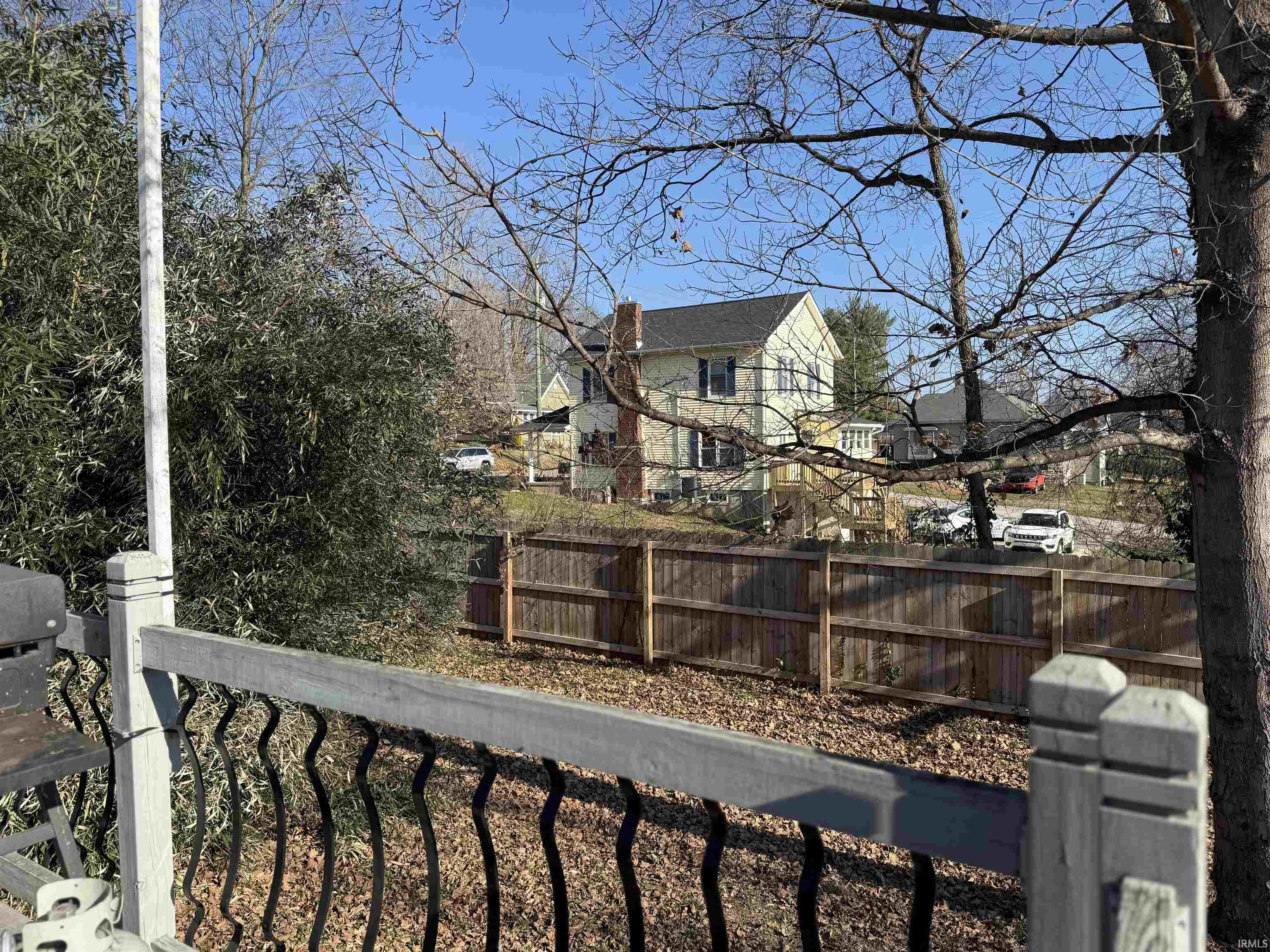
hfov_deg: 71.6
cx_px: 635
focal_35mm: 24
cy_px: 476
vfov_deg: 56.8
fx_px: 881
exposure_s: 1/2611
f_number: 1.78
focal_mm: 6.76
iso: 80
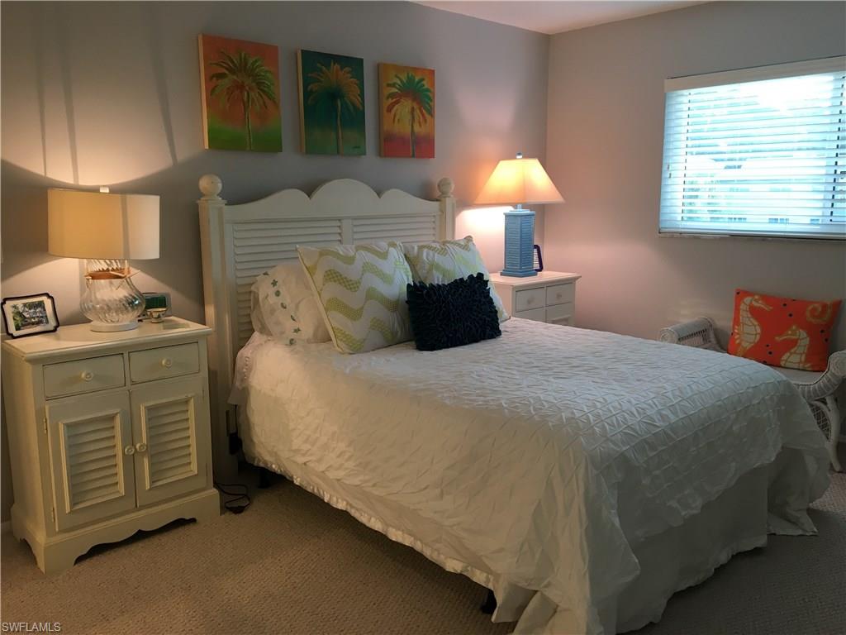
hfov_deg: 61.7
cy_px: 318
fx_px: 709
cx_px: 423
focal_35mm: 29
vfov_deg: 48.2
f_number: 2.2
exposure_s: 1/30
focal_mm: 4.15
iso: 50
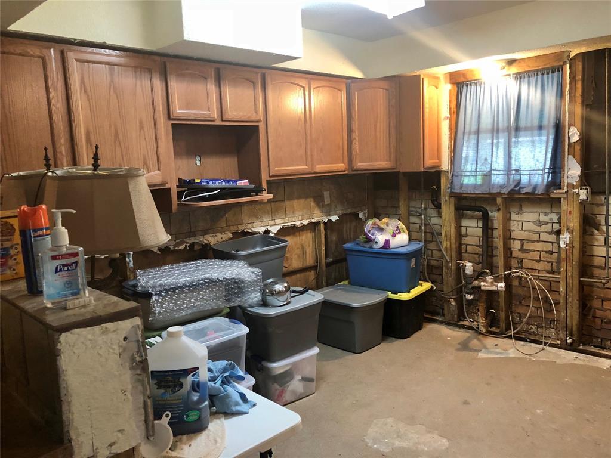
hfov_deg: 61.7
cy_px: 229
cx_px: 306
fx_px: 512
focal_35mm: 29
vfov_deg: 48.2
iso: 64
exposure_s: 1/15
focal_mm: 3.99
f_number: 1.8
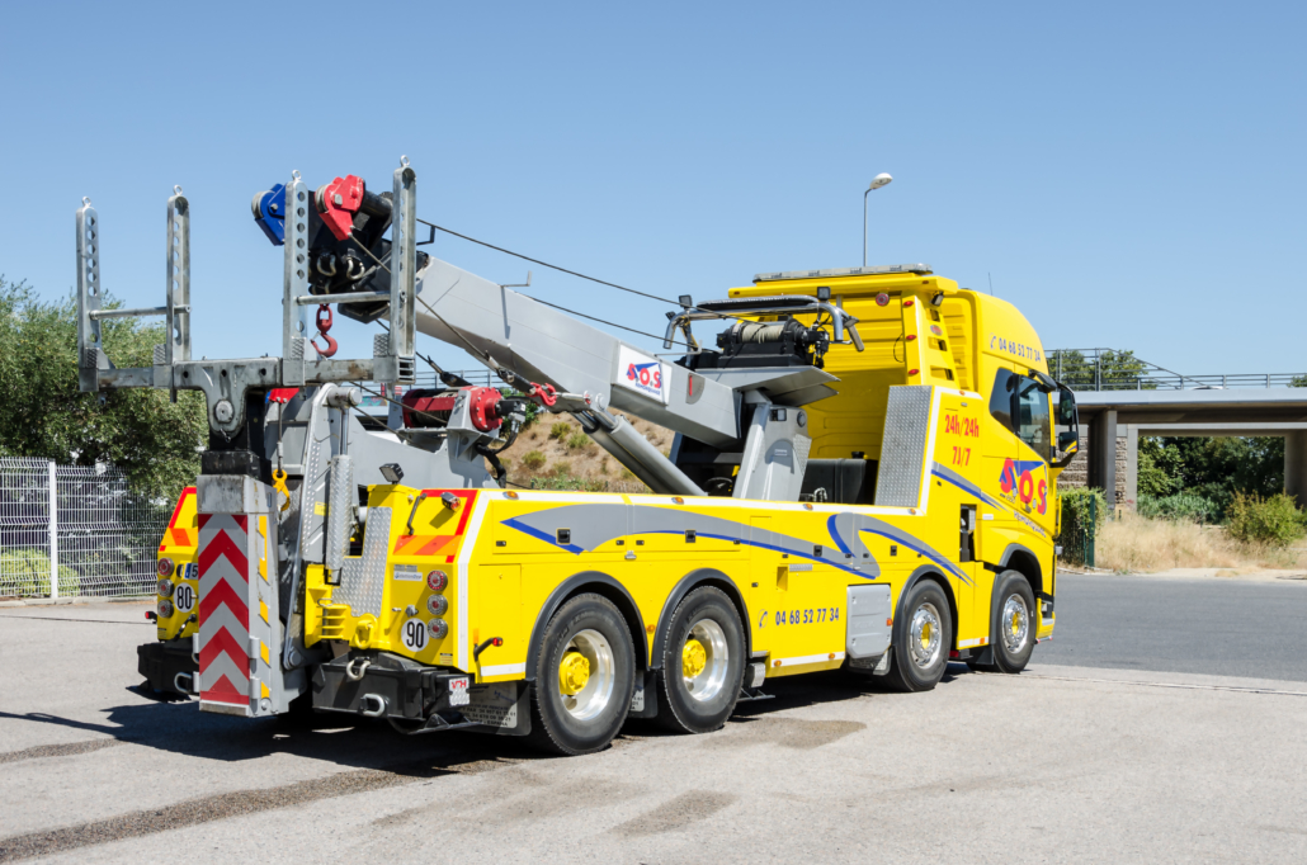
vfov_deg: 35.3
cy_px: 432
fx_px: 1359
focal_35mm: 38
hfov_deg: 51.4
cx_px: 654
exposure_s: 1/200
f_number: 9
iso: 100
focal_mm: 25
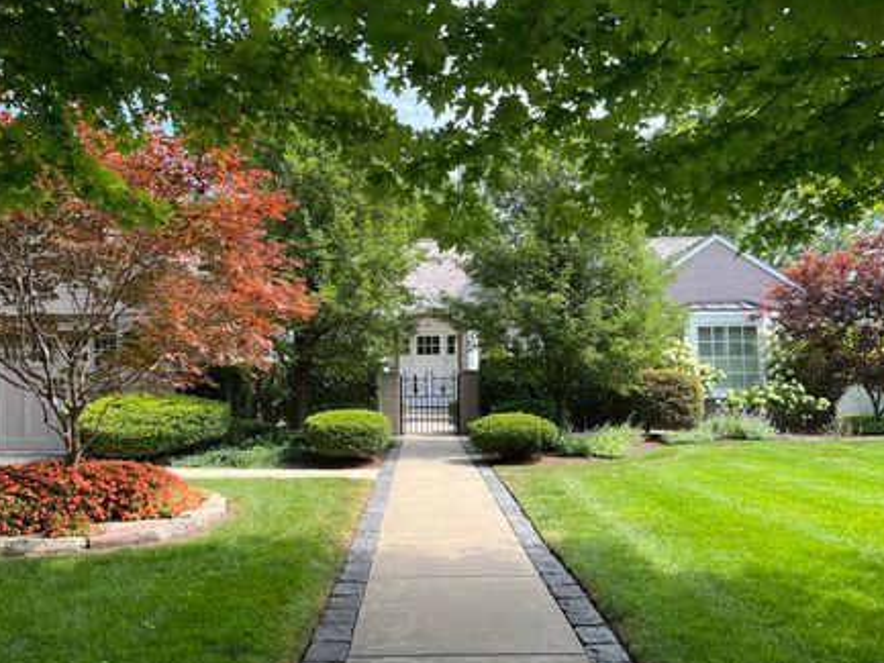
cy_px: 325
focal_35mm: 30
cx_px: 404
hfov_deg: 59.9
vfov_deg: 46.8
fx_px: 766
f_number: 1.5
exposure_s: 1/808
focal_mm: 5.7
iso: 50
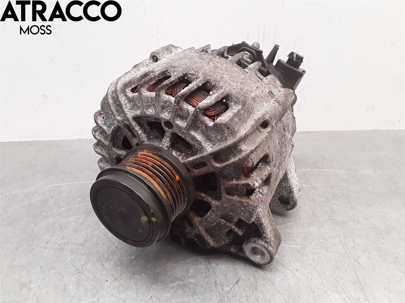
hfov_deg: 63.4
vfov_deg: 49.7
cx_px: 202
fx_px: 328
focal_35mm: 28
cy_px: 152
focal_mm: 2.91
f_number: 1.9
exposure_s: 1/100
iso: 100
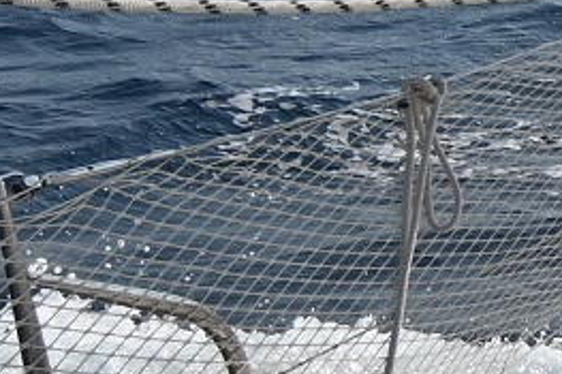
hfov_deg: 14.3
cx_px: 1115
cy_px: 13
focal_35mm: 120
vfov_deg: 11.3
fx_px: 1872
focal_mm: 14
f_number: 4
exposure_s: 1/8000
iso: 250
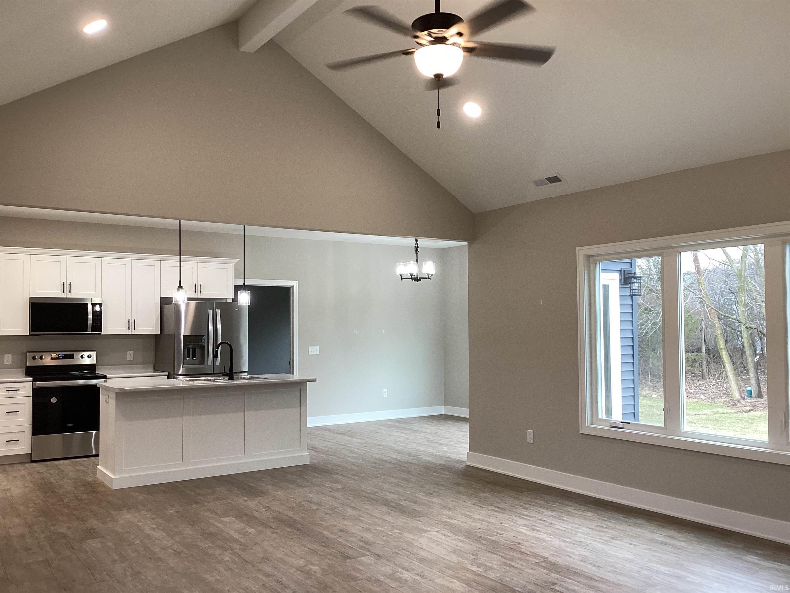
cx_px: 395
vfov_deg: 45.4
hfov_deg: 58.4
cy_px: 296
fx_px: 707
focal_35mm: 31
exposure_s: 1/60
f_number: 2.4
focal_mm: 3.3
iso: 80
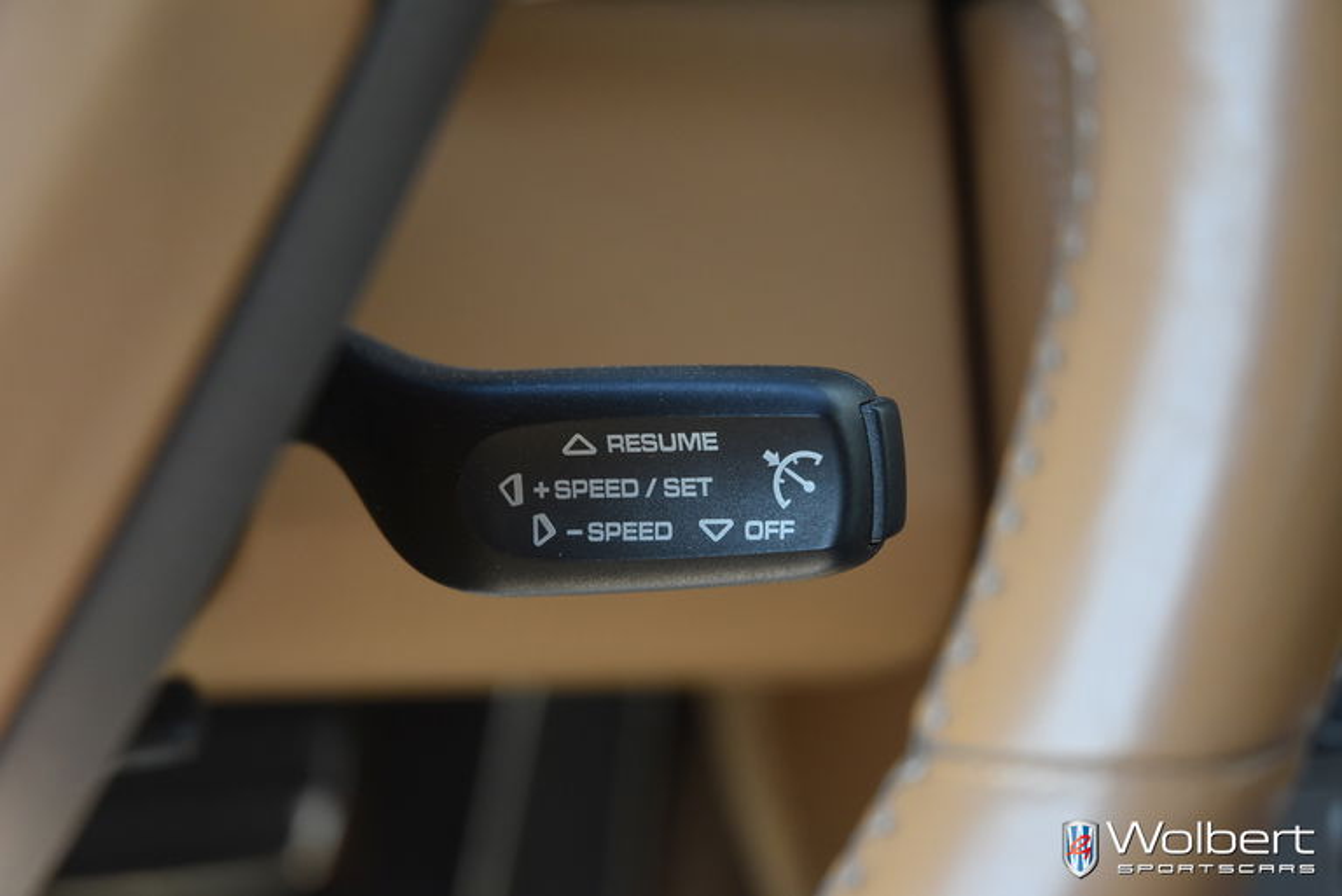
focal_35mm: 93
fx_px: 3469
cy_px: 448
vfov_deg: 14.7
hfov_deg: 21.9
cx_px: 671
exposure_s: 1/250
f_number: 4.5
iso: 1000
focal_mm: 62
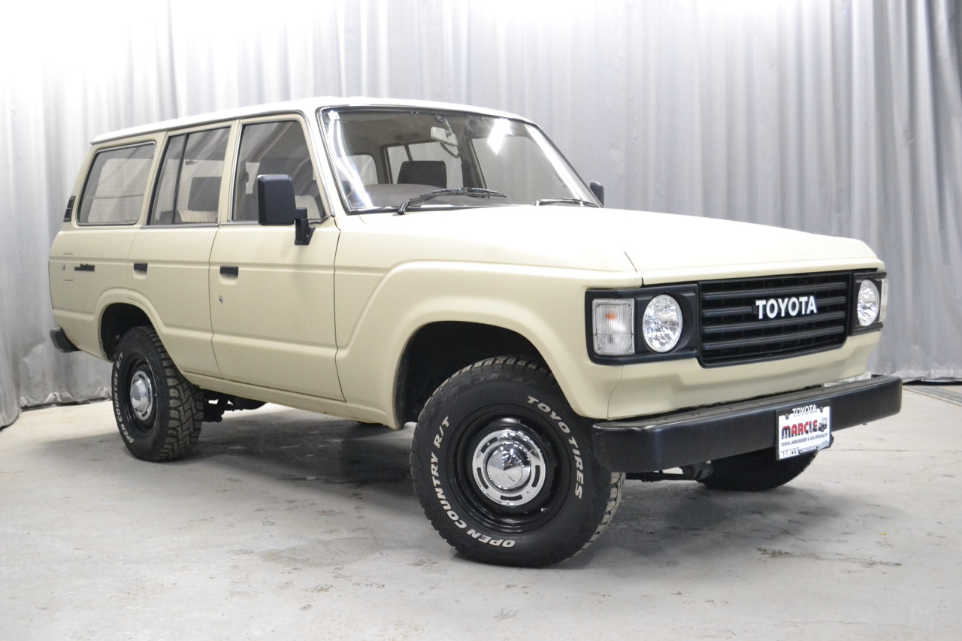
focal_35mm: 39
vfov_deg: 34.2
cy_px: 320
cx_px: 481
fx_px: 1042
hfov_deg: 49.6
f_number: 5
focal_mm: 26
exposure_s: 1/60
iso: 3200
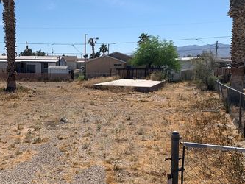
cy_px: 97
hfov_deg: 47.2
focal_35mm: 39
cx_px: 86
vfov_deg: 36.8
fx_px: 276
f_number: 1.8
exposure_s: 1/3650
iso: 25
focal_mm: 4.25
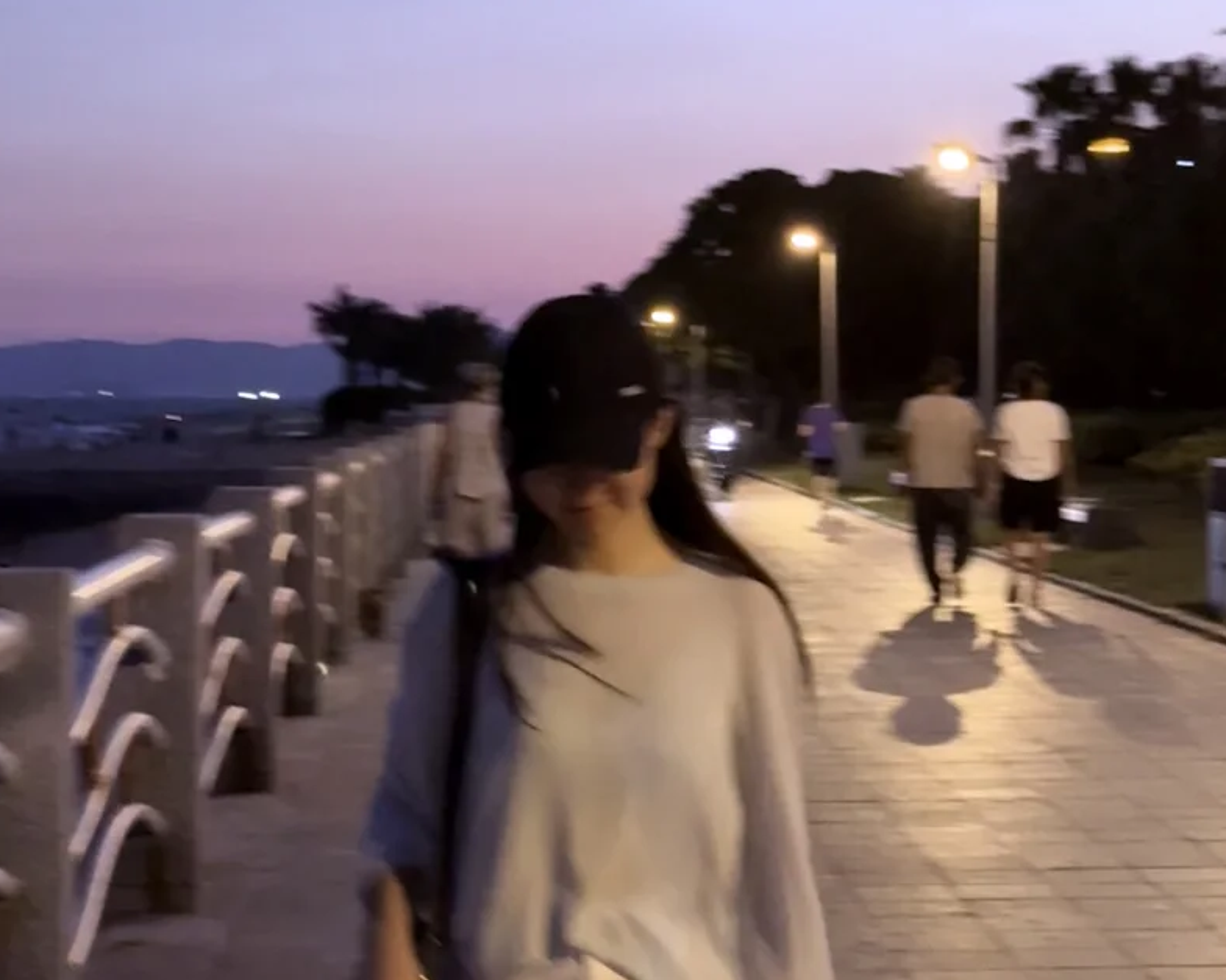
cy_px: 418
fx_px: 3120
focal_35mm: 86
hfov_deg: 22.2
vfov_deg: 17.9
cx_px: 661
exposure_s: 1/22
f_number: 1.78
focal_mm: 6.76
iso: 800
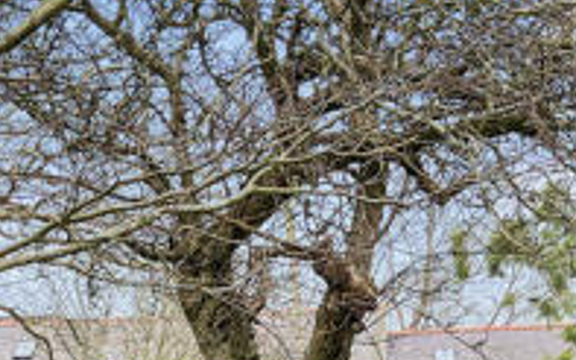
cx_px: 244
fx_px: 1381
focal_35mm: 88
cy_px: 619
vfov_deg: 13.5
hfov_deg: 23.5
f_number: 1.8
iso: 80
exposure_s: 1/76
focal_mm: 3.99
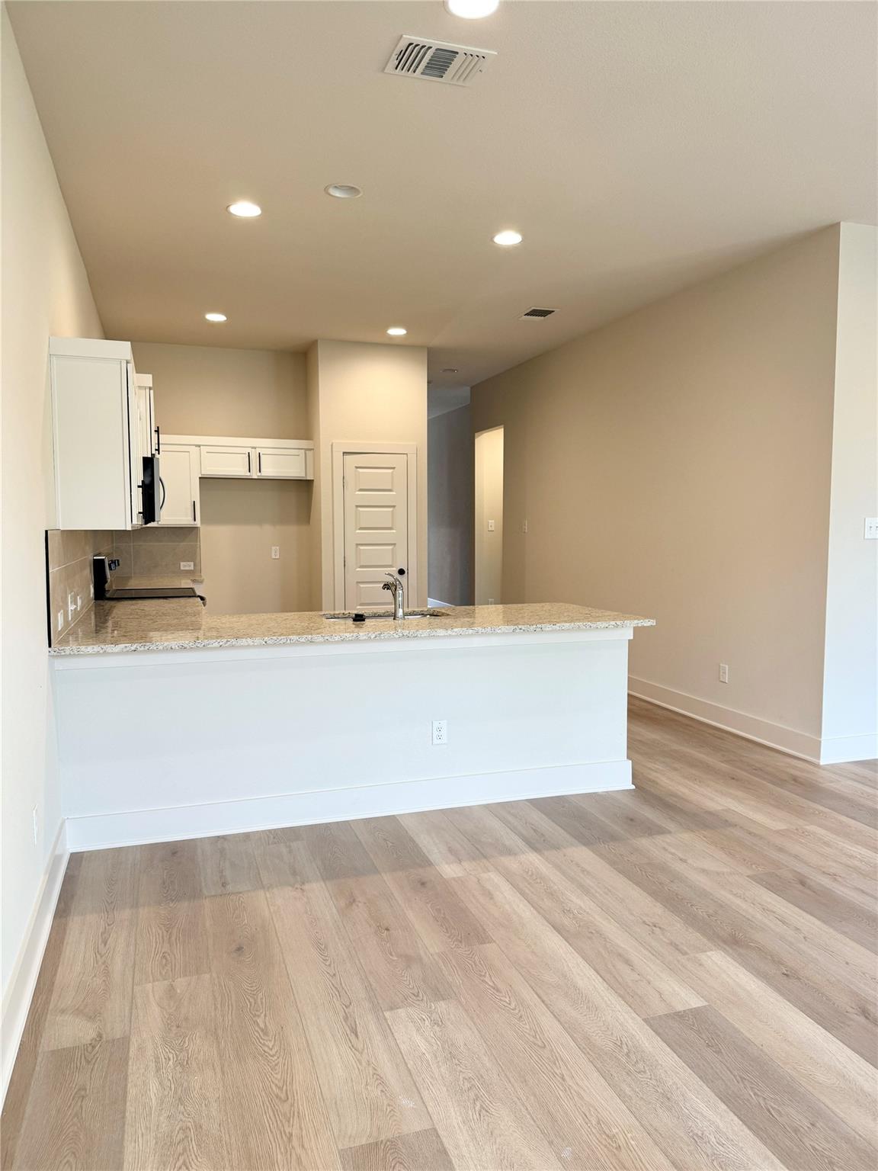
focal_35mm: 24
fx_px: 812
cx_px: 439
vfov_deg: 71.6
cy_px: 586
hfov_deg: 56.8
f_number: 1.78
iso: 125
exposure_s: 1/120
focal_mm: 6.76
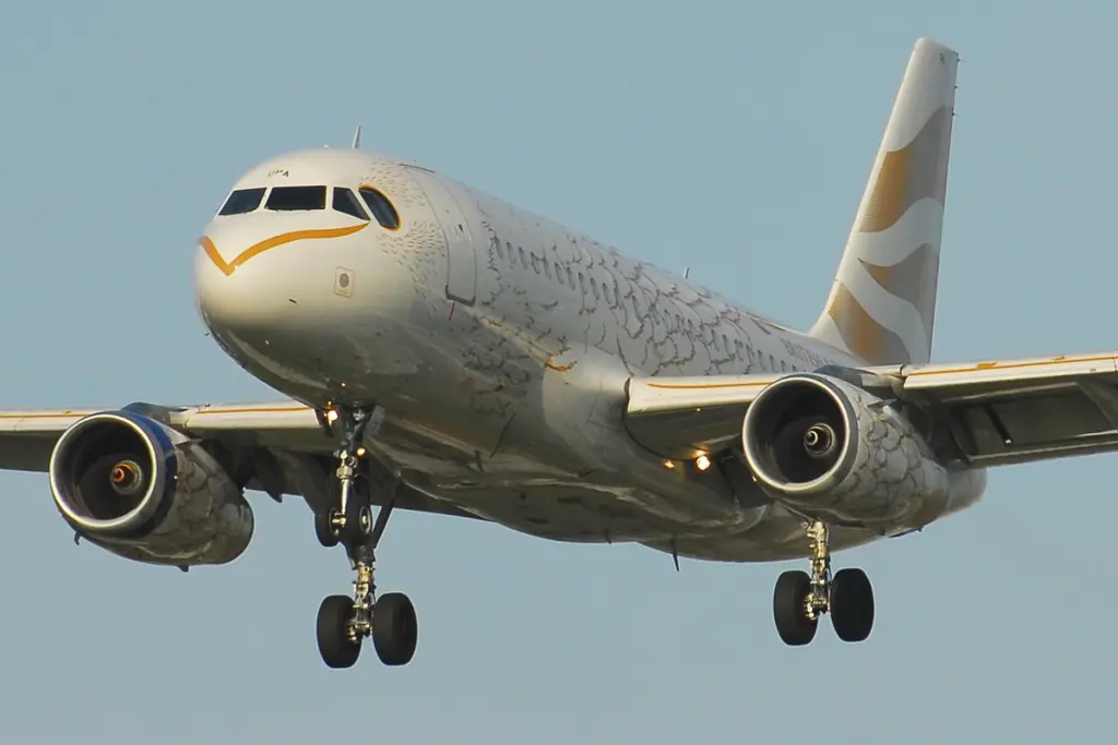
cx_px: 559
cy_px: 372
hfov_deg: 4.6
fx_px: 13976
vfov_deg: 3.1
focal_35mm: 450
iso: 200
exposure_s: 1/350
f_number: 11
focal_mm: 300
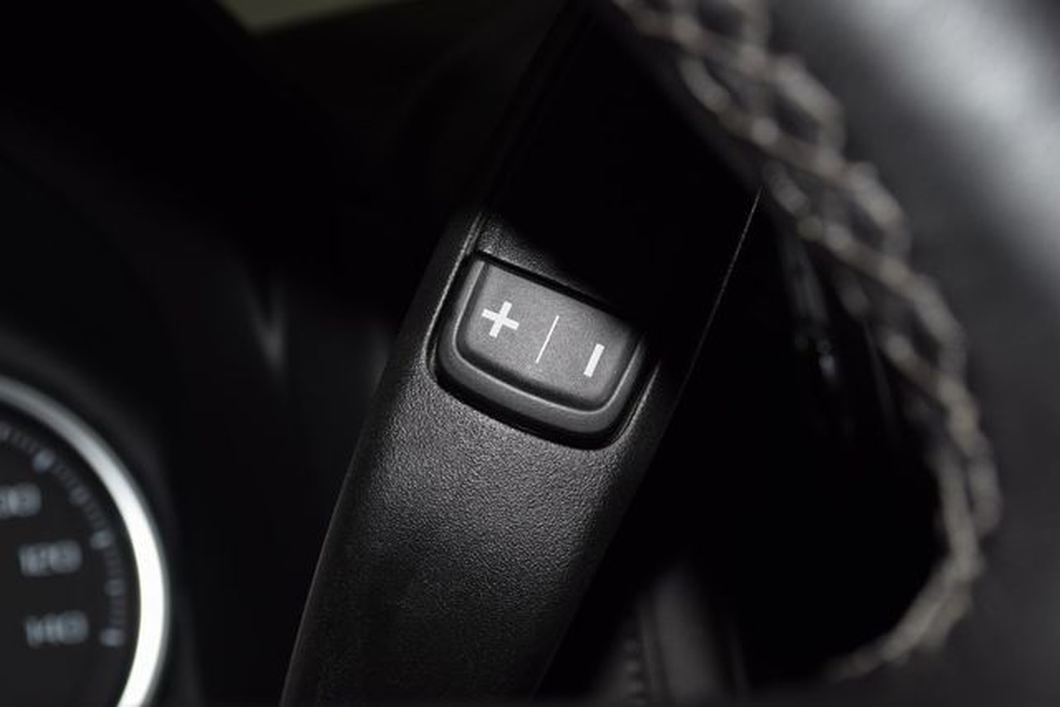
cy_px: 354
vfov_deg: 22.6
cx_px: 530
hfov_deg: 33.4
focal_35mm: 60
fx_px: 1767
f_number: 8
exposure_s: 1/60
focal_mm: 40
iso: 100
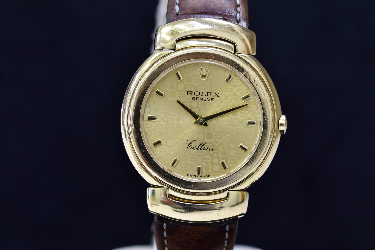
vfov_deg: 10.2
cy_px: 125
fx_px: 1406
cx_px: 188
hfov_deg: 15.2
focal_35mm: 135
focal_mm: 90
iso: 100
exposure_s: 1/6
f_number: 8
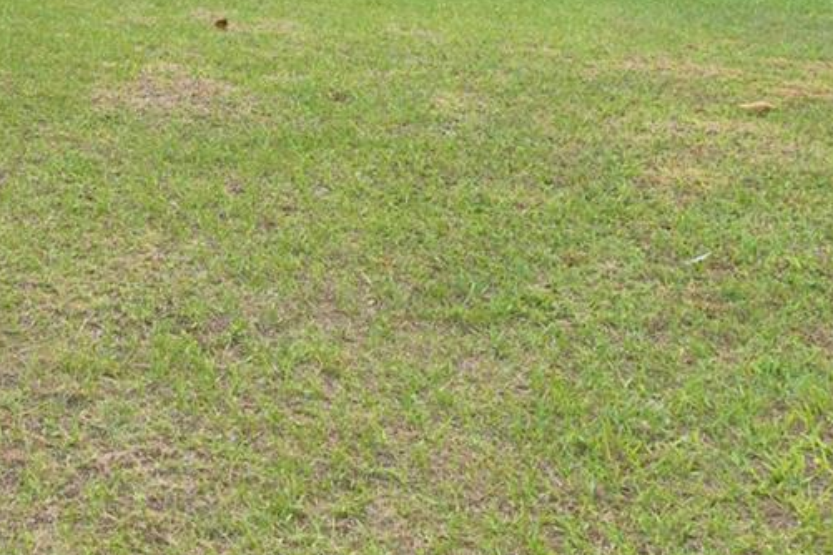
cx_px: -15
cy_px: -135
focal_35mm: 67
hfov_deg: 28.1
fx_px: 1550
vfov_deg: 19.0
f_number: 9
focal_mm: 14
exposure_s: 1/250
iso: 100
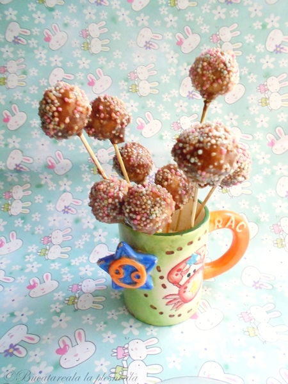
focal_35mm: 29
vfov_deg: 61.7
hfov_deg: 48.2
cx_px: 144
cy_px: 192
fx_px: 322
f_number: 3.4
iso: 640
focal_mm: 5.1
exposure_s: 1/8
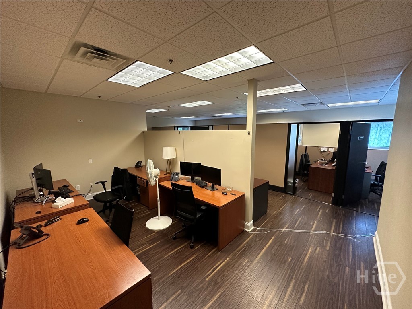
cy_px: 154
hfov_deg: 102.1
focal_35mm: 14
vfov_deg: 85.7
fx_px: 167
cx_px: 206
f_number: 2.2
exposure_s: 1/120
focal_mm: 2.22
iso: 320
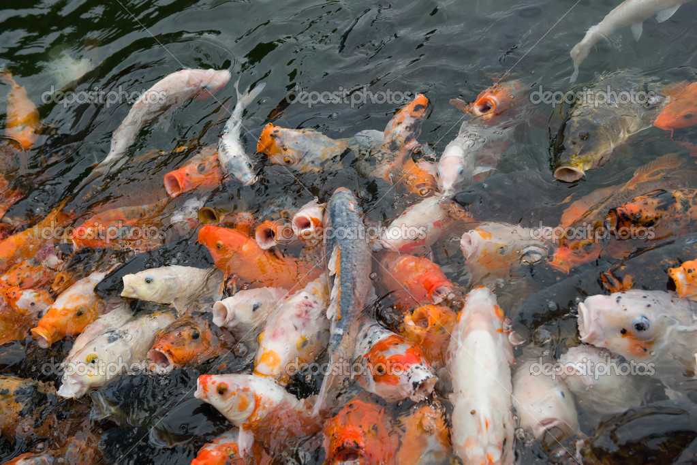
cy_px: 232
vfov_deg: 27.0
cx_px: 348
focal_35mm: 50
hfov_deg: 39.6
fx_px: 968
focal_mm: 50
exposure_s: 1/640
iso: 400
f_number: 6.3
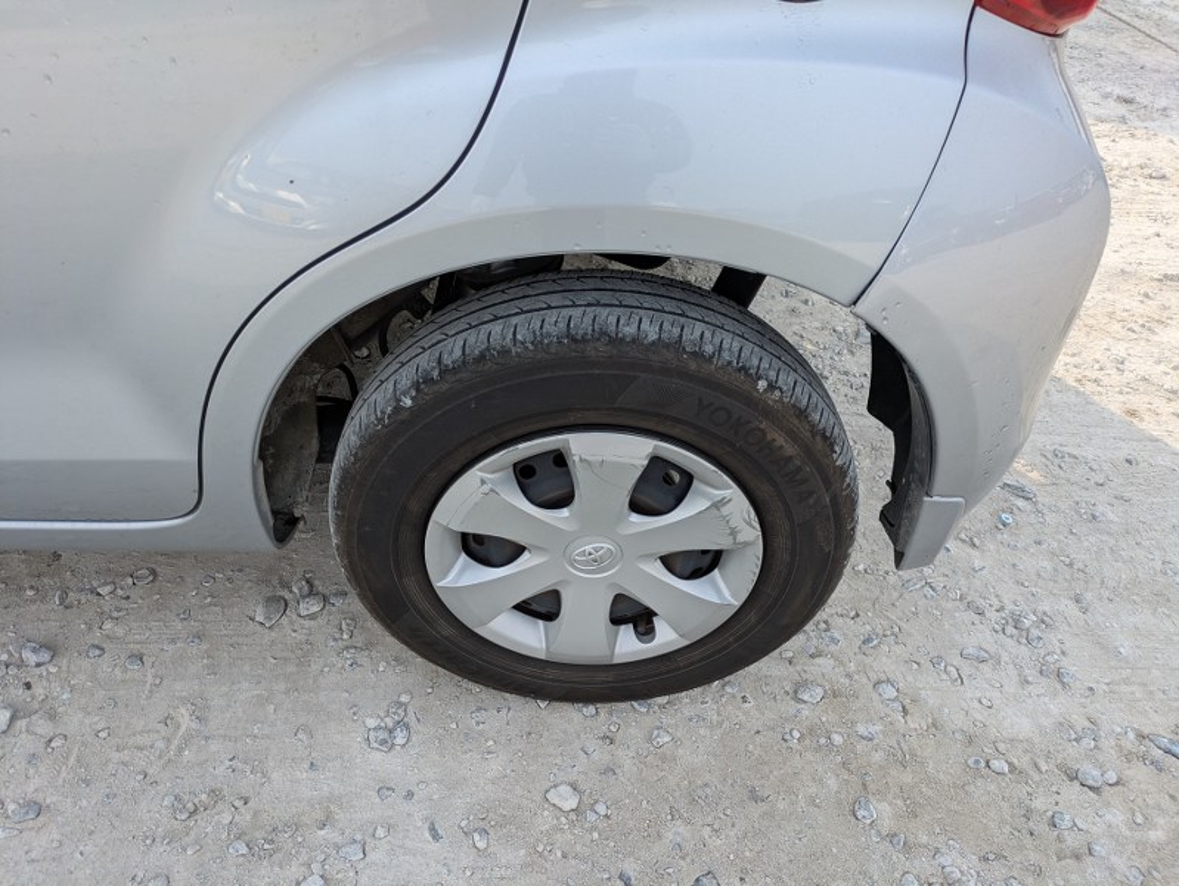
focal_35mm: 25
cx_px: 590
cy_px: 443
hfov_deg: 69.4
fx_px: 852
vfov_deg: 54.9
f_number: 1.89
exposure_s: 1/877
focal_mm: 5.43
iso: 53
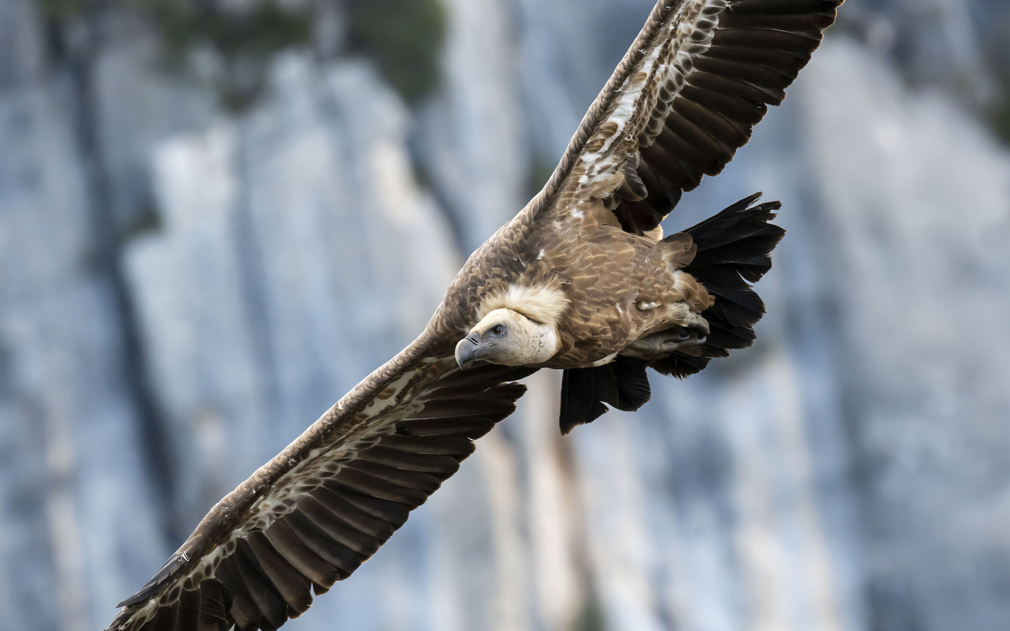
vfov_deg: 1.7
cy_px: 326
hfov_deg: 2.7
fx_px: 21578
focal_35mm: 784
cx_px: 510
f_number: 7.1
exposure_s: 1/1600
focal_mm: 500
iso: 1400
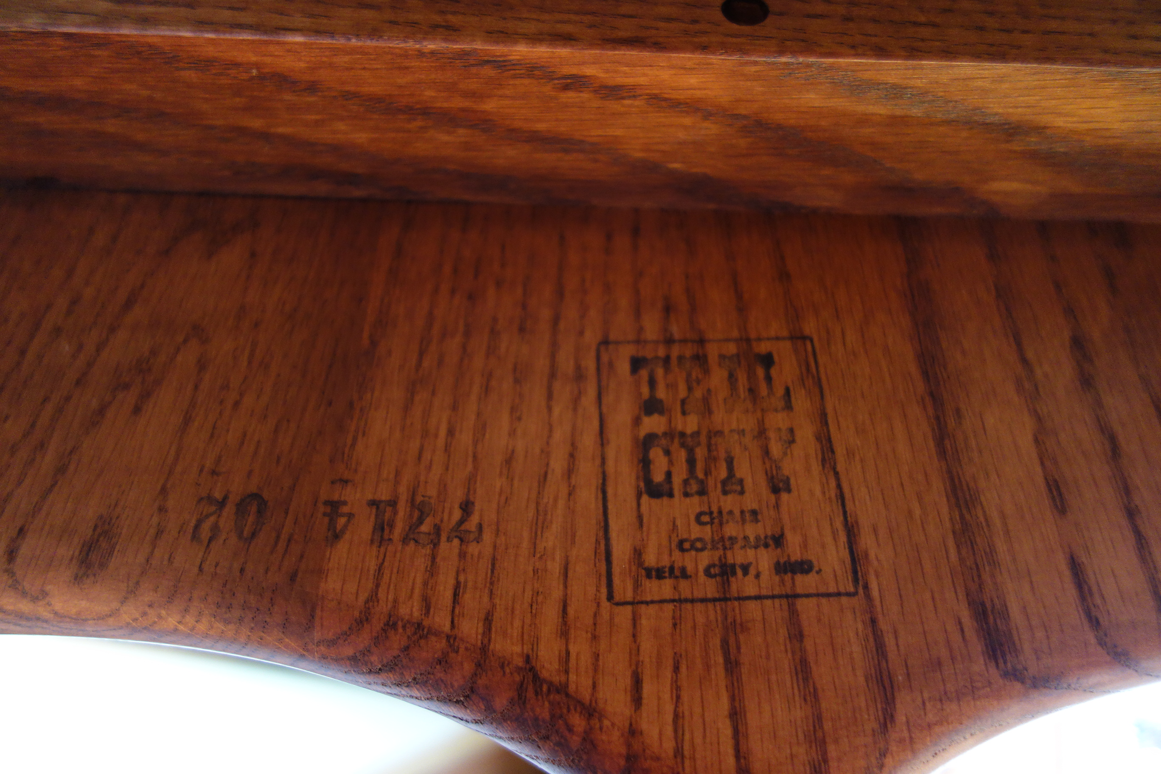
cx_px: 580
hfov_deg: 65.5
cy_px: 387
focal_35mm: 28
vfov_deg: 46.4
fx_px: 903
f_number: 1.8
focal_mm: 10.4
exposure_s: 1/30
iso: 500
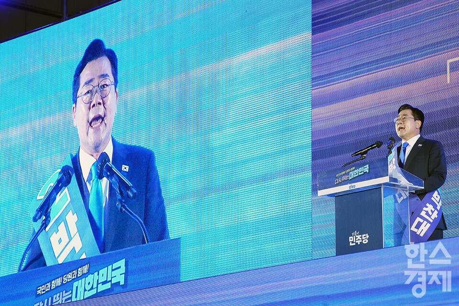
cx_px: 230
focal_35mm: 135
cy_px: 153
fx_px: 1721
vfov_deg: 10.2
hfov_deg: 15.2
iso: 3200
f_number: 9
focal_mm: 135
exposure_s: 1/160
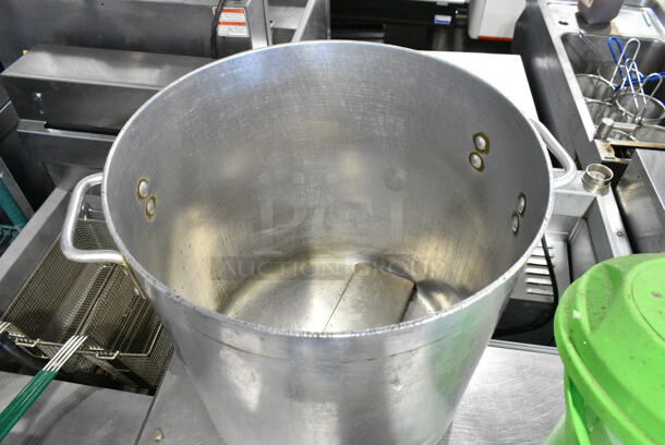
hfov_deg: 67.3
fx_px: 499
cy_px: 222
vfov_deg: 48.0
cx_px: 332
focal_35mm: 27
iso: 6400
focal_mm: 18
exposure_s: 1/200
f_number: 7.1
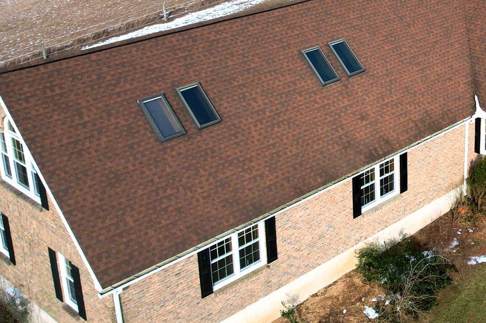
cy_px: 67
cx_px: 421
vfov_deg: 23.8
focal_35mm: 56
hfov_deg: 34.0
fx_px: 756
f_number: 2.8
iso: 140
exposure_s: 1/2500
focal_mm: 8.38
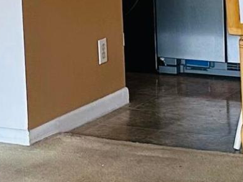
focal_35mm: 177
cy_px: -57
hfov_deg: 11.1
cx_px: 41
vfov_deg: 8.3
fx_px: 1242
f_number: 1.78
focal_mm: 6.86
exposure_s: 1/120
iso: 200
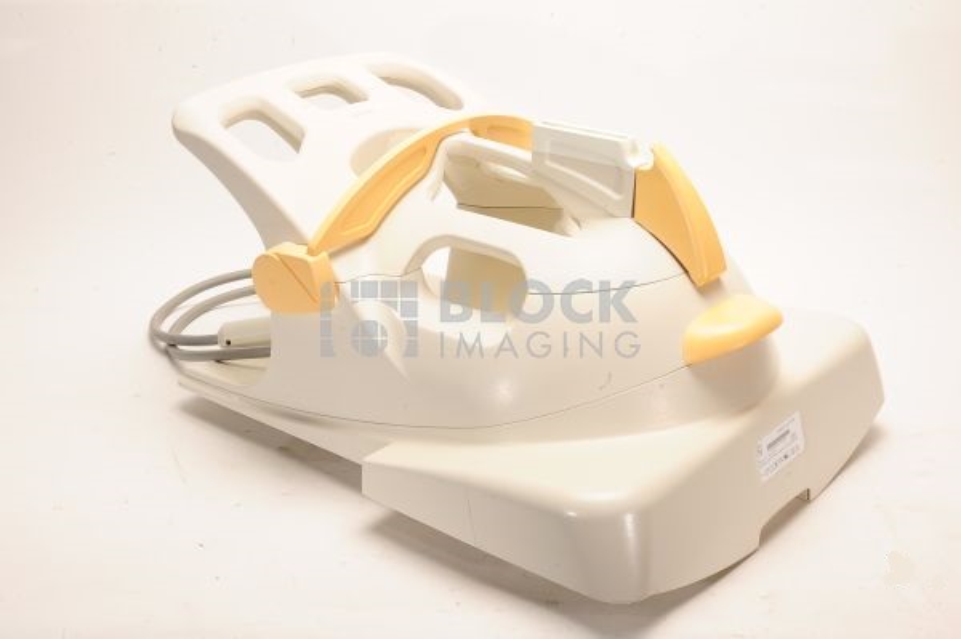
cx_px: 480
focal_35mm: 50
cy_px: 320
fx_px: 1334
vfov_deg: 26.9
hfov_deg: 39.6
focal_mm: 50
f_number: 18
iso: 320
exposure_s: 1/125
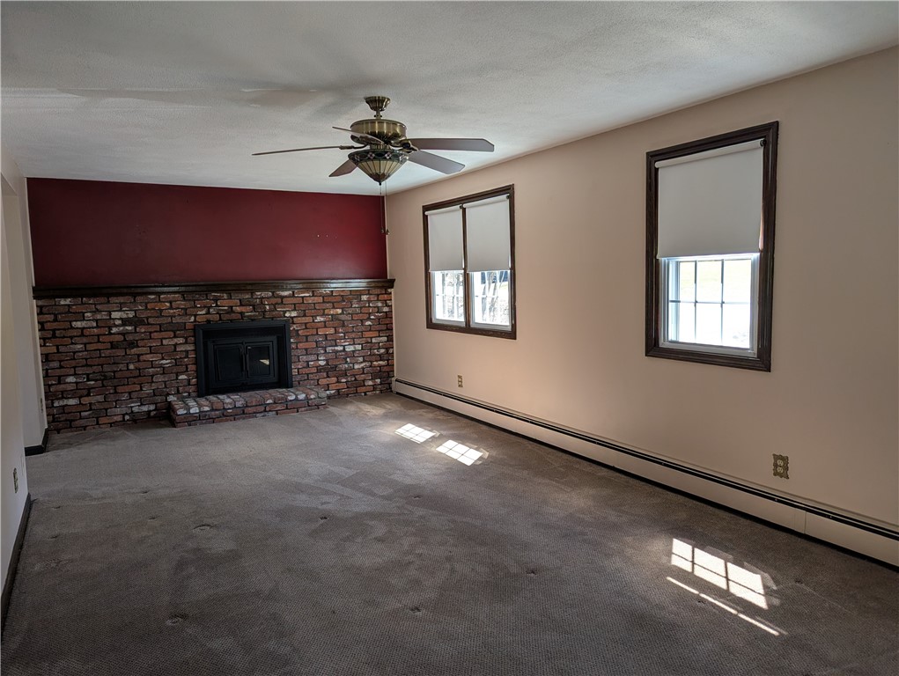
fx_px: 624
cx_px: 450
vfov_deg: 56.9
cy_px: 338
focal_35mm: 24
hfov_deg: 71.5
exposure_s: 1/125
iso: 62
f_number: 1.85
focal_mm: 6.81
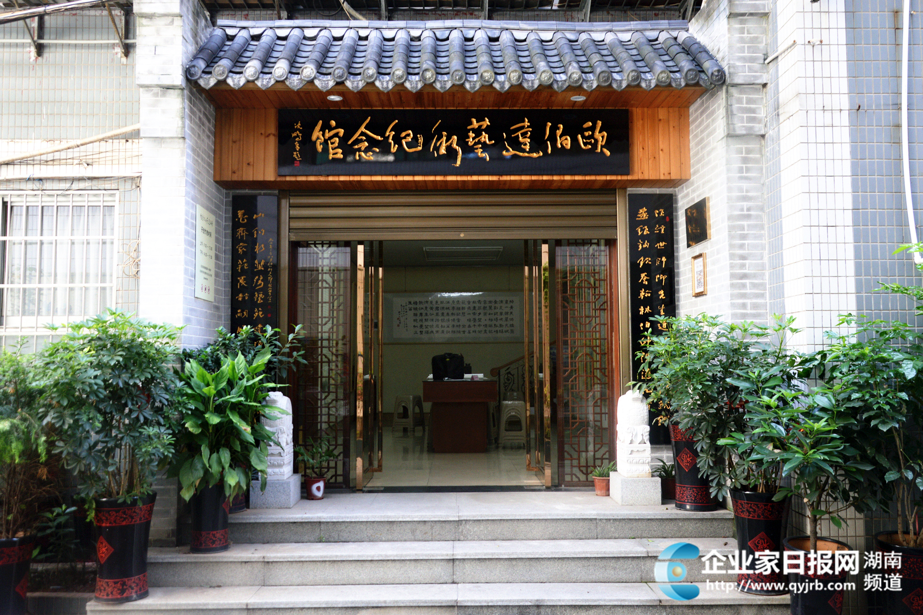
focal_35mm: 27
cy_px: 308
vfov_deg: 47.9
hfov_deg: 67.4
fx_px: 692
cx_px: 462
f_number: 3.5
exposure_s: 1/40
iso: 100
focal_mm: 18
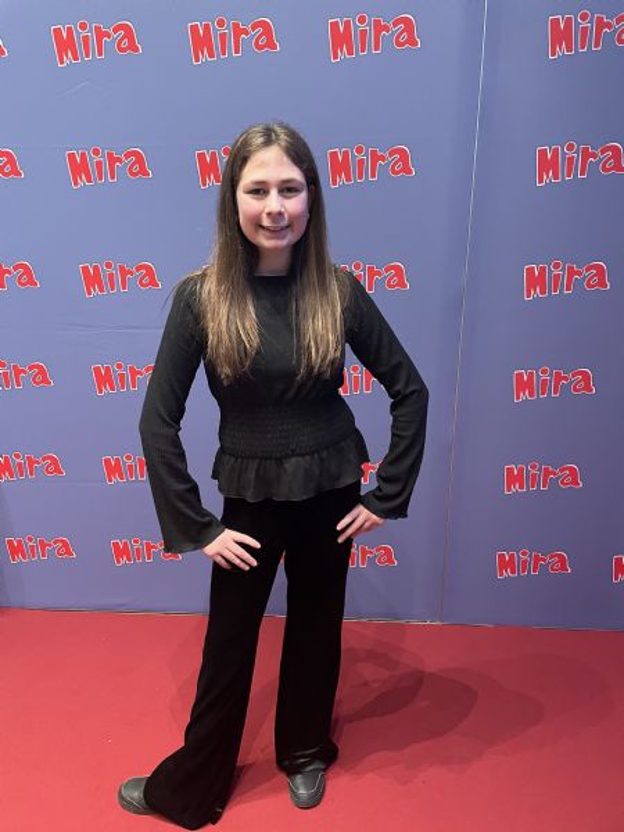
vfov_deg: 67.3
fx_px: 625
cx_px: 312
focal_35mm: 26
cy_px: 416
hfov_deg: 53.1
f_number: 1.6
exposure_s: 1/33
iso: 400
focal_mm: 4.2
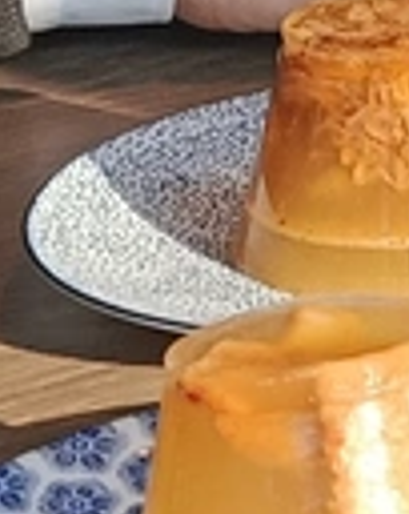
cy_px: -267
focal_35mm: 238
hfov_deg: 6.1
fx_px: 3610
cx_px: 1115
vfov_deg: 8.0
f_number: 1.7
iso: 163
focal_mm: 5.24
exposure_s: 1/100
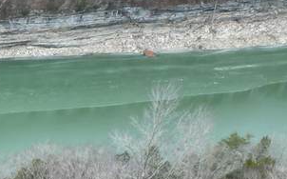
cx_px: -273
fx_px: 844
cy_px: 398
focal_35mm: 108
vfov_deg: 10.7
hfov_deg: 15.6
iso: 100
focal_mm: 6.72
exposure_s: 1/200
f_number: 1.7
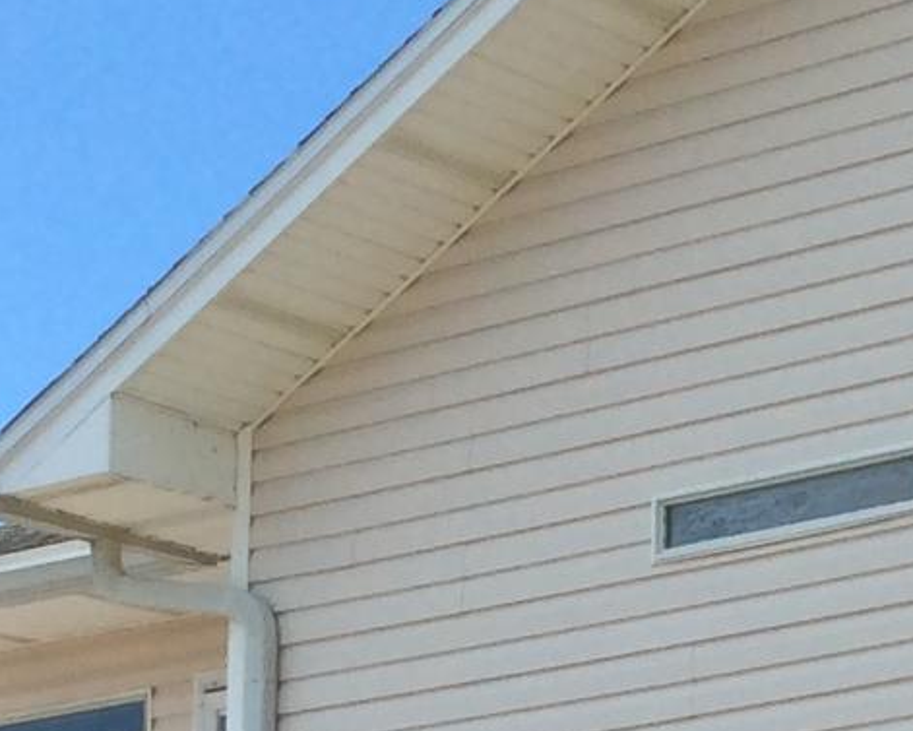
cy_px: 1070
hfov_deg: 10.6
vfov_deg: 8.6
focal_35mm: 177
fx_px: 4784
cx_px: 1334
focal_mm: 3.3
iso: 32
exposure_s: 1/1271
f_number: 2.4
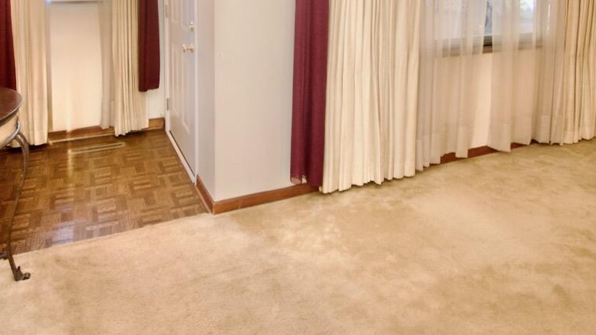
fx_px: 411
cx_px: 261
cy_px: 9
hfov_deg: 71.6
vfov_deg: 39.7
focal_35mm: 26
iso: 900
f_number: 4.5
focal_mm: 10
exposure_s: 1/60
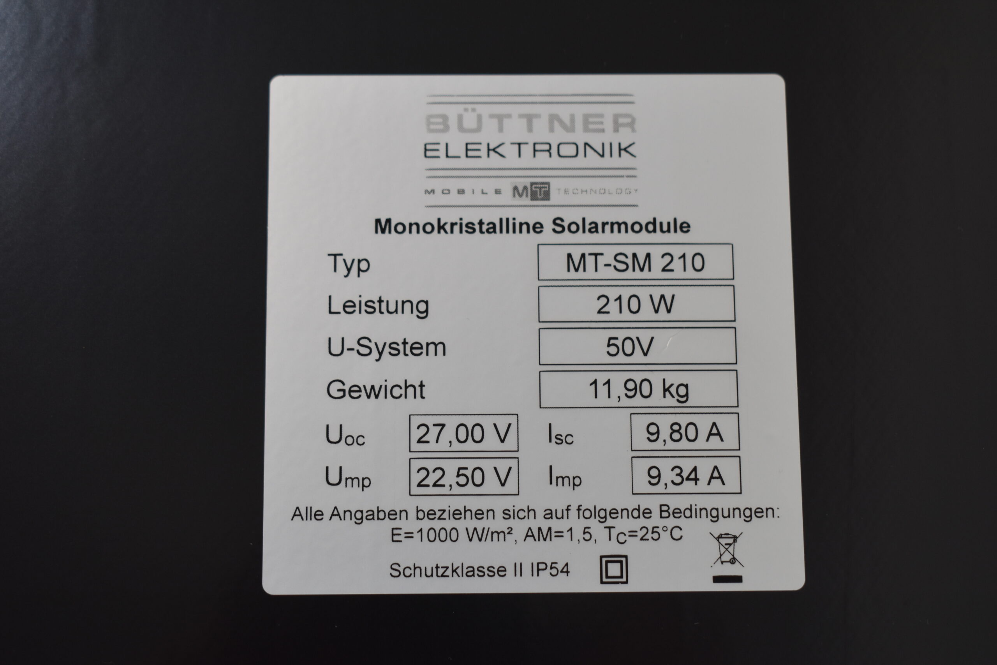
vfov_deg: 21.6
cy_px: 332
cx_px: 498
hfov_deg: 31.9
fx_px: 1745
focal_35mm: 63
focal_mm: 42
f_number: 5.6
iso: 400
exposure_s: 1/125
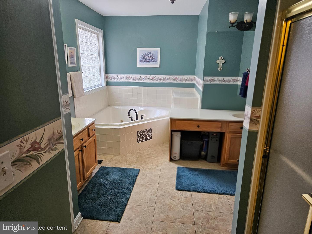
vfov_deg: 58.9
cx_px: 156
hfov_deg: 73.9
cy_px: 117
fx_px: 207
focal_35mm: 23
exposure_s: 1/120
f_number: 1.8
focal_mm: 5.4
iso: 250
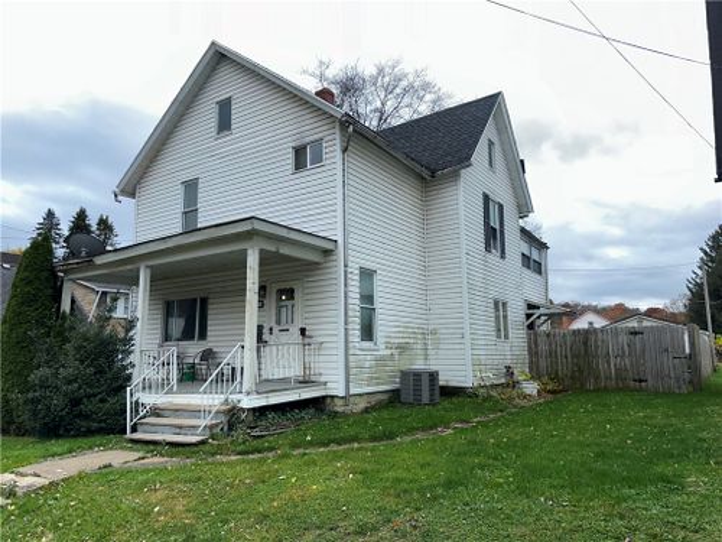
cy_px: 271
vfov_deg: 56.8
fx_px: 501
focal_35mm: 24
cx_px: 361
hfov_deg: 71.6
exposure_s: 1/1072
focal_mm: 6.86
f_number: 1.78
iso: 125
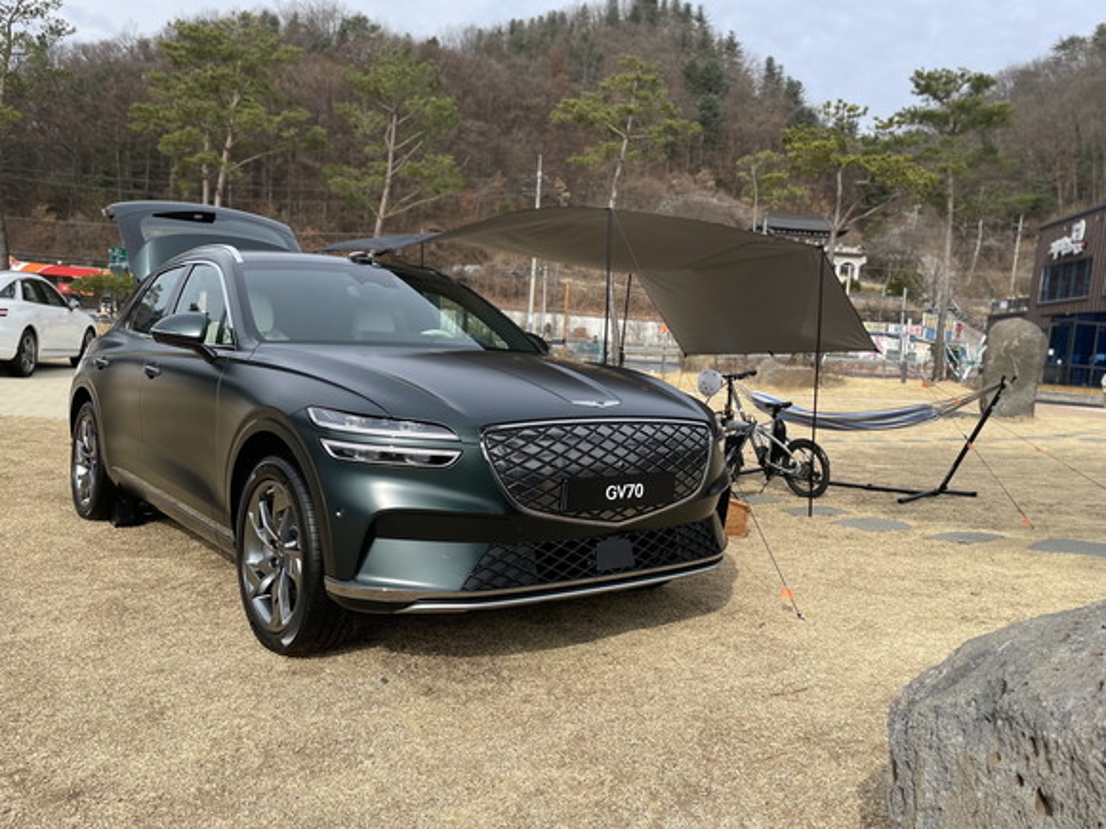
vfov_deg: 53.1
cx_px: 553
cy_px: 414
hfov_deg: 67.3
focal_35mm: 26
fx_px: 831
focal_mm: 4.2
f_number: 1.6
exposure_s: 1/2747
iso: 50
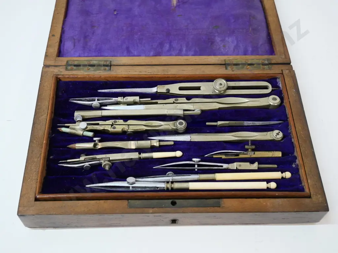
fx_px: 430
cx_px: 169
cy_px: 126
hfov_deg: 42.9
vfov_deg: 32.9
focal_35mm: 44
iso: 3200
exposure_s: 1/80
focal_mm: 22
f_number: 5.6
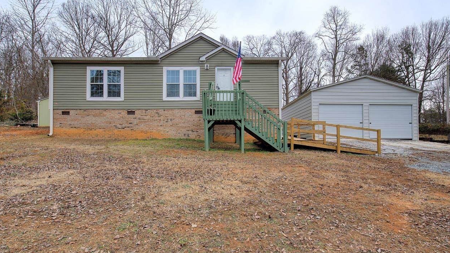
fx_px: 191
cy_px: 143
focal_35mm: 16
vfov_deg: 66.8
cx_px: 226
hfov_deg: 99.4
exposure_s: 1/200
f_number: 11
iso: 400
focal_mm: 15
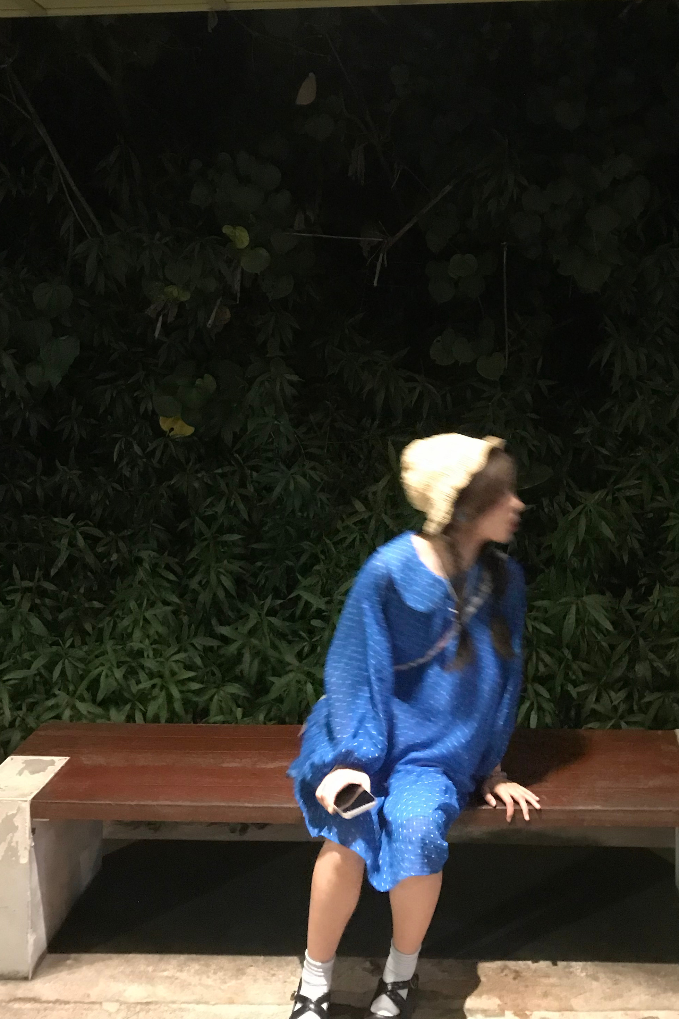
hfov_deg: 33.3
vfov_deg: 48.3
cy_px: 431
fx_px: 1131
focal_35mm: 40
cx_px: 404
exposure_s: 1/4
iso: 160
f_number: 1.8
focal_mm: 3.99
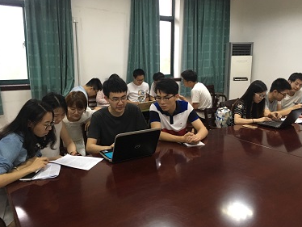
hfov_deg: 58.3
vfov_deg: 45.5
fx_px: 271
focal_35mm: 31
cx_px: 156
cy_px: 110
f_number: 2.2
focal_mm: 4.15
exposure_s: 1/33
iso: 250
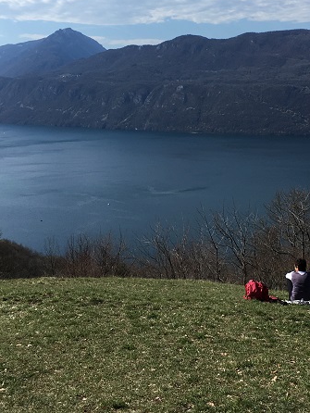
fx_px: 620
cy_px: 136
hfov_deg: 27.8
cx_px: 221
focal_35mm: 52
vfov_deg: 36.4
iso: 25
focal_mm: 4.15
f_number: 2.2
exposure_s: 1/2198
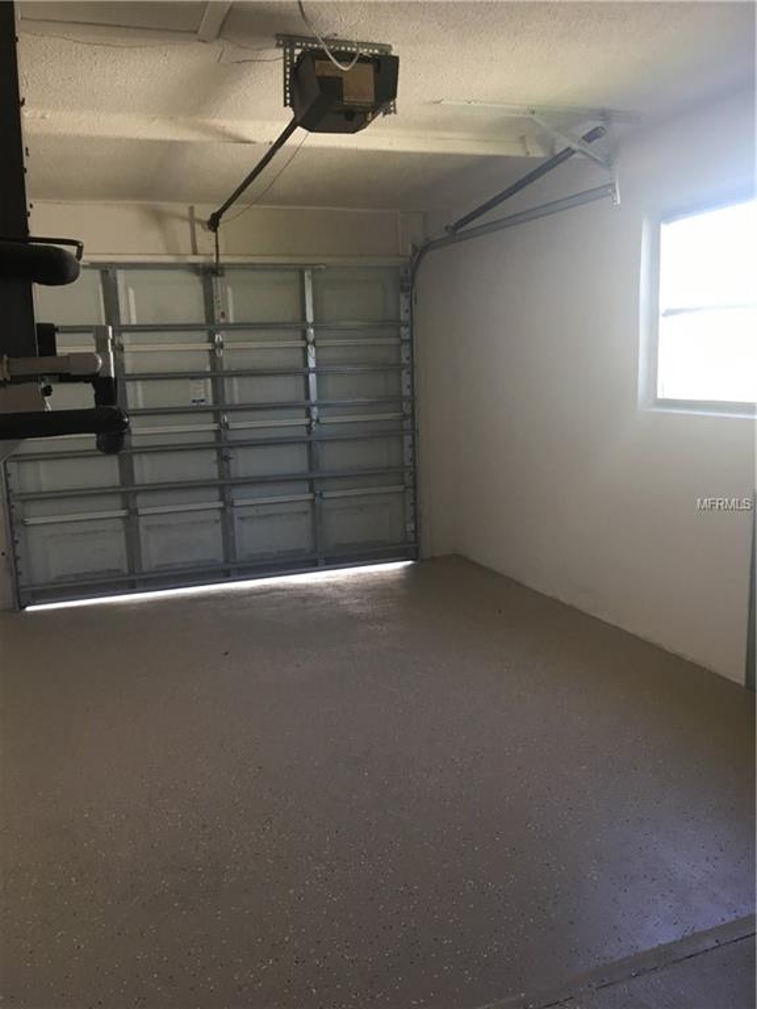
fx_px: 846
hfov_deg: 48.2
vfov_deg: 61.7
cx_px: 378
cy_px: 504
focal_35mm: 29
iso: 64
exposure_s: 1/30
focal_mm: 4.15
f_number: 2.2
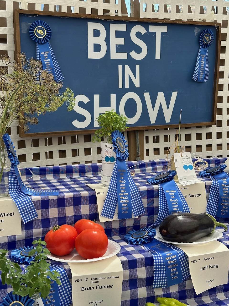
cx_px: 114
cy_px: 153
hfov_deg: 30.3
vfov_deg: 39.7
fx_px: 423
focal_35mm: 48
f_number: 1.78
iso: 64
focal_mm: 6.86
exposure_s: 1/571
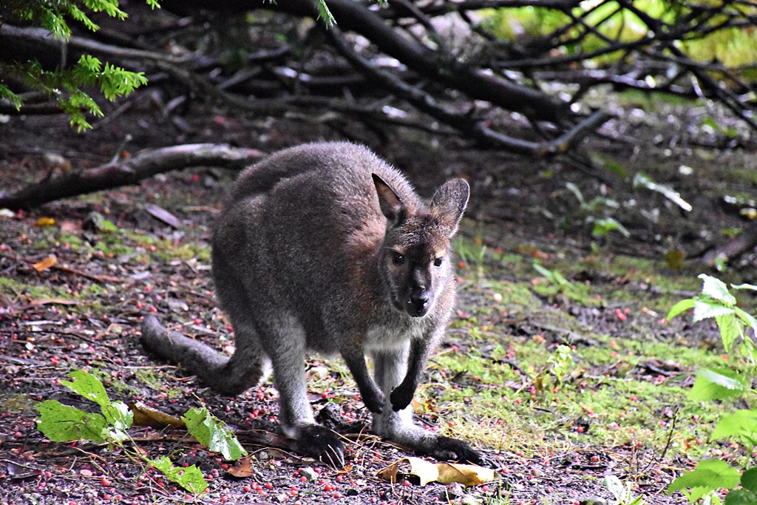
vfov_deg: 6.5
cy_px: 252
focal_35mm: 210
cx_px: 378
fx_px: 4416
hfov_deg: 9.8
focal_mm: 140
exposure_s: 1/160
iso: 12800
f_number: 5.6
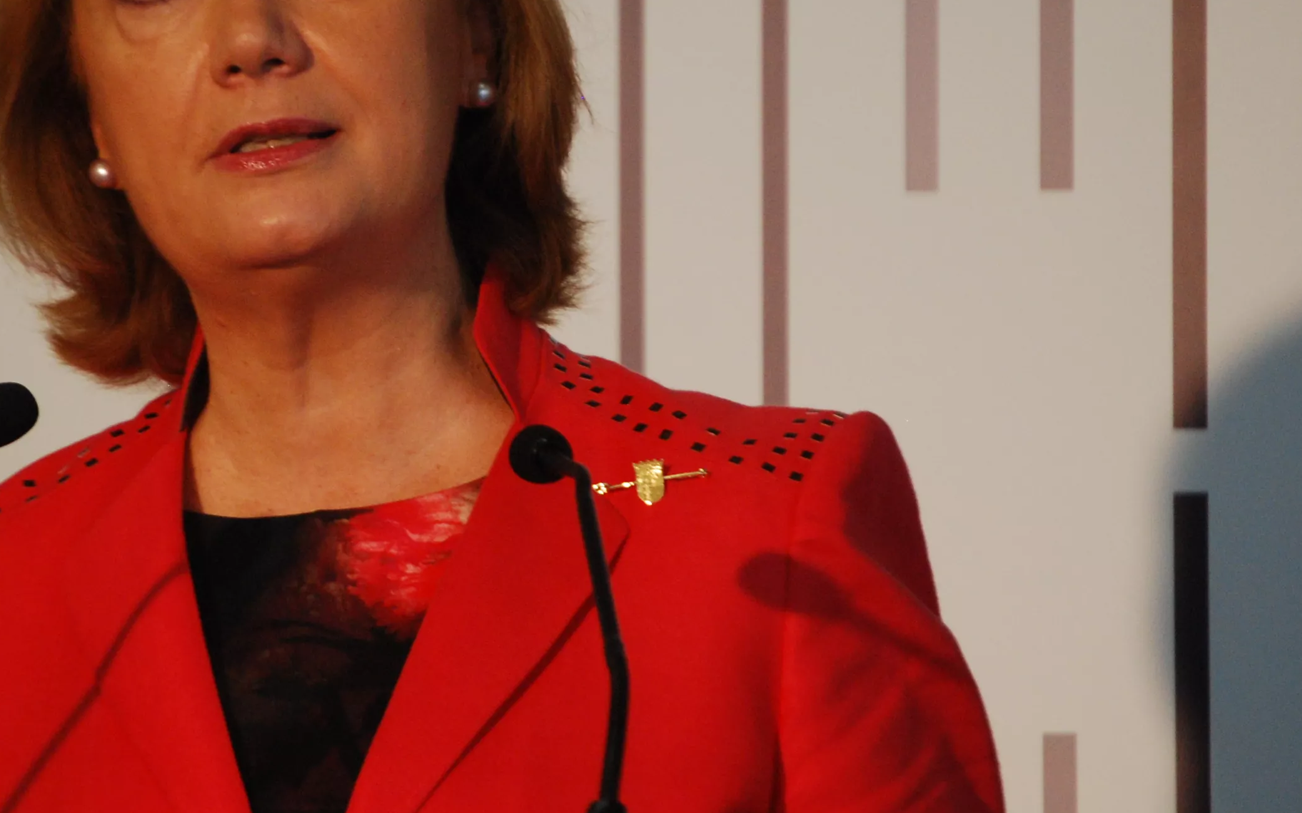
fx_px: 20153
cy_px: 346
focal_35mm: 568
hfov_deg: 3.7
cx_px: 463
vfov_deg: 2.3
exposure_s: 1/160
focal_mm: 200
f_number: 5.6
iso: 800
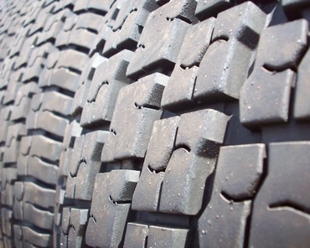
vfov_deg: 38.2
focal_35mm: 39
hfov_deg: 46.8
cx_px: 163
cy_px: 124
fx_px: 358
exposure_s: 1/140
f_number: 2.8
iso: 80
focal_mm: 6.2
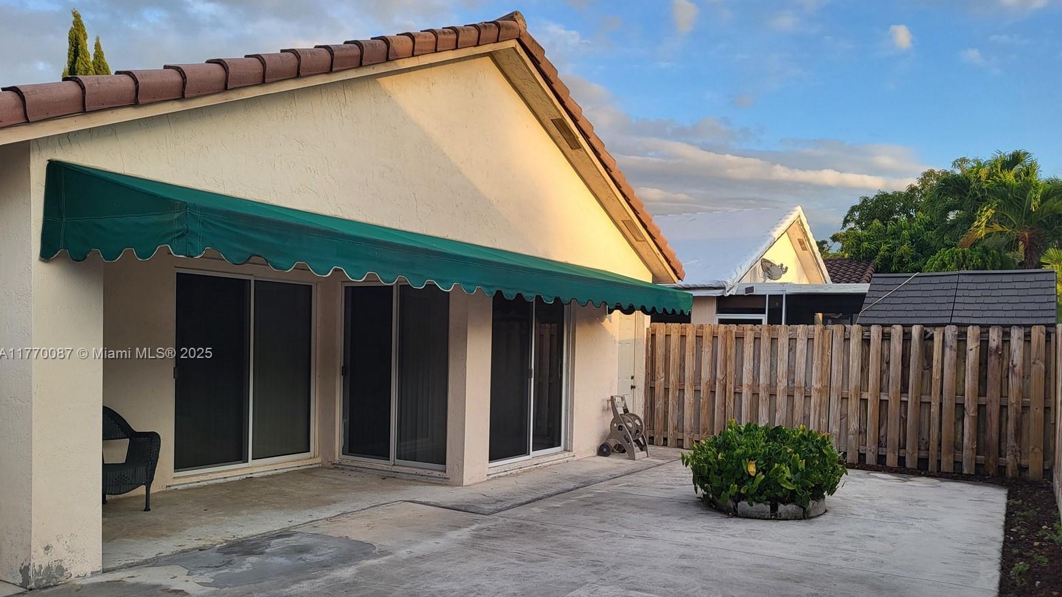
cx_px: 539
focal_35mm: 29
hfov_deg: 66.1
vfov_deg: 40.0
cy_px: 355
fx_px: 817
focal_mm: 5.4
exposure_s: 1/307
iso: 40
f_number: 1.8
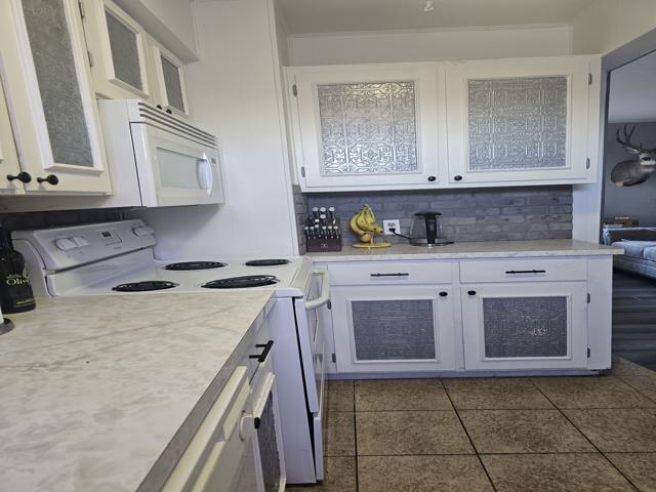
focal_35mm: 23
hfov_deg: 73.9
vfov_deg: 58.9
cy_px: 246
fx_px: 436
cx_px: 328
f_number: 1.7
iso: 320
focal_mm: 6.3
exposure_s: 1/35.6
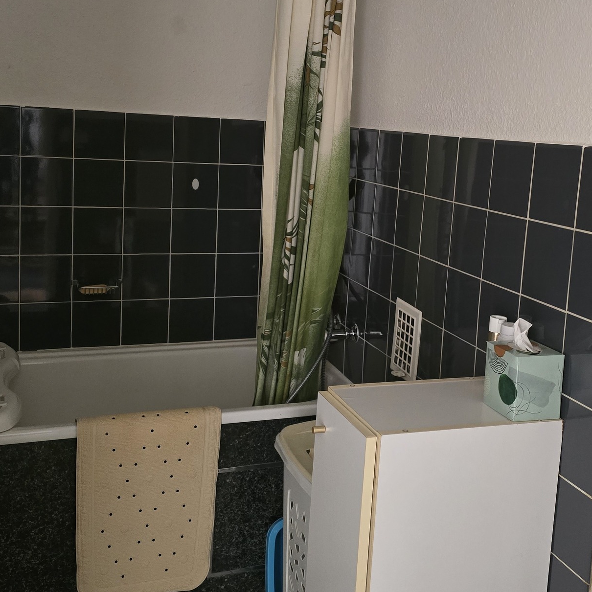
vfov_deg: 39.1
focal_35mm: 43
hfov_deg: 38.9
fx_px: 832
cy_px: 248
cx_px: 366
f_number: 1.7
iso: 1250
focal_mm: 6.3
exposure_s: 1/60
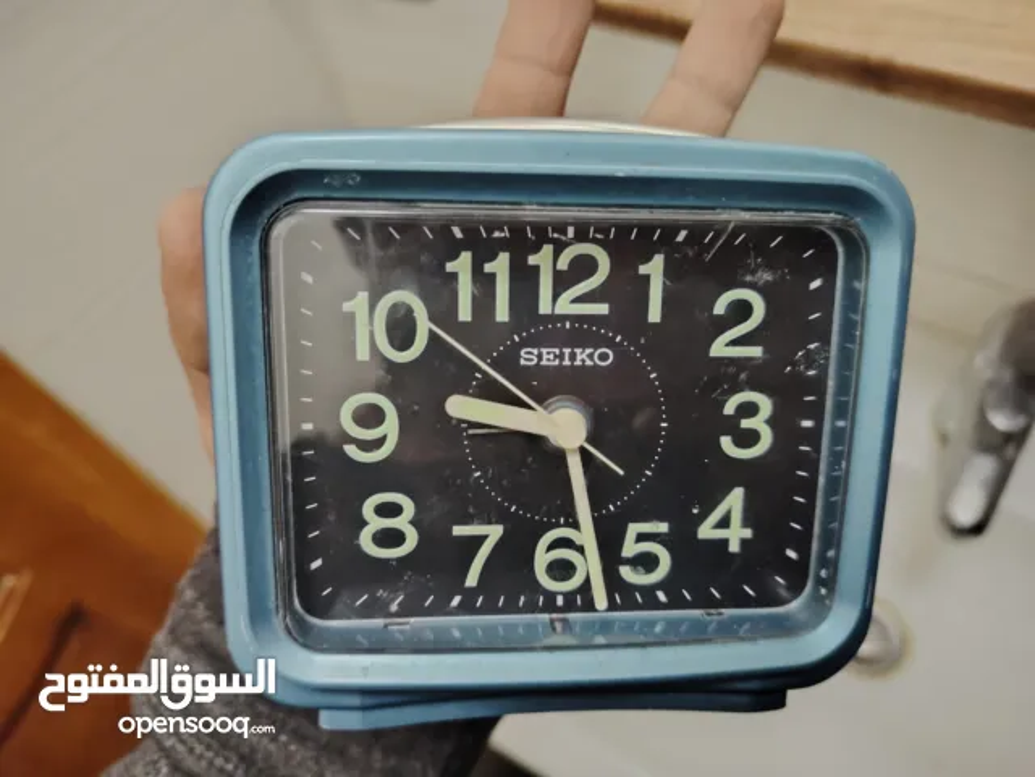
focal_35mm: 24
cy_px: 388
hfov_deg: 71.6
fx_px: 718
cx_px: 518
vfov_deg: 56.8
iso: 7040
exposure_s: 1/50
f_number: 1.75
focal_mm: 5.25
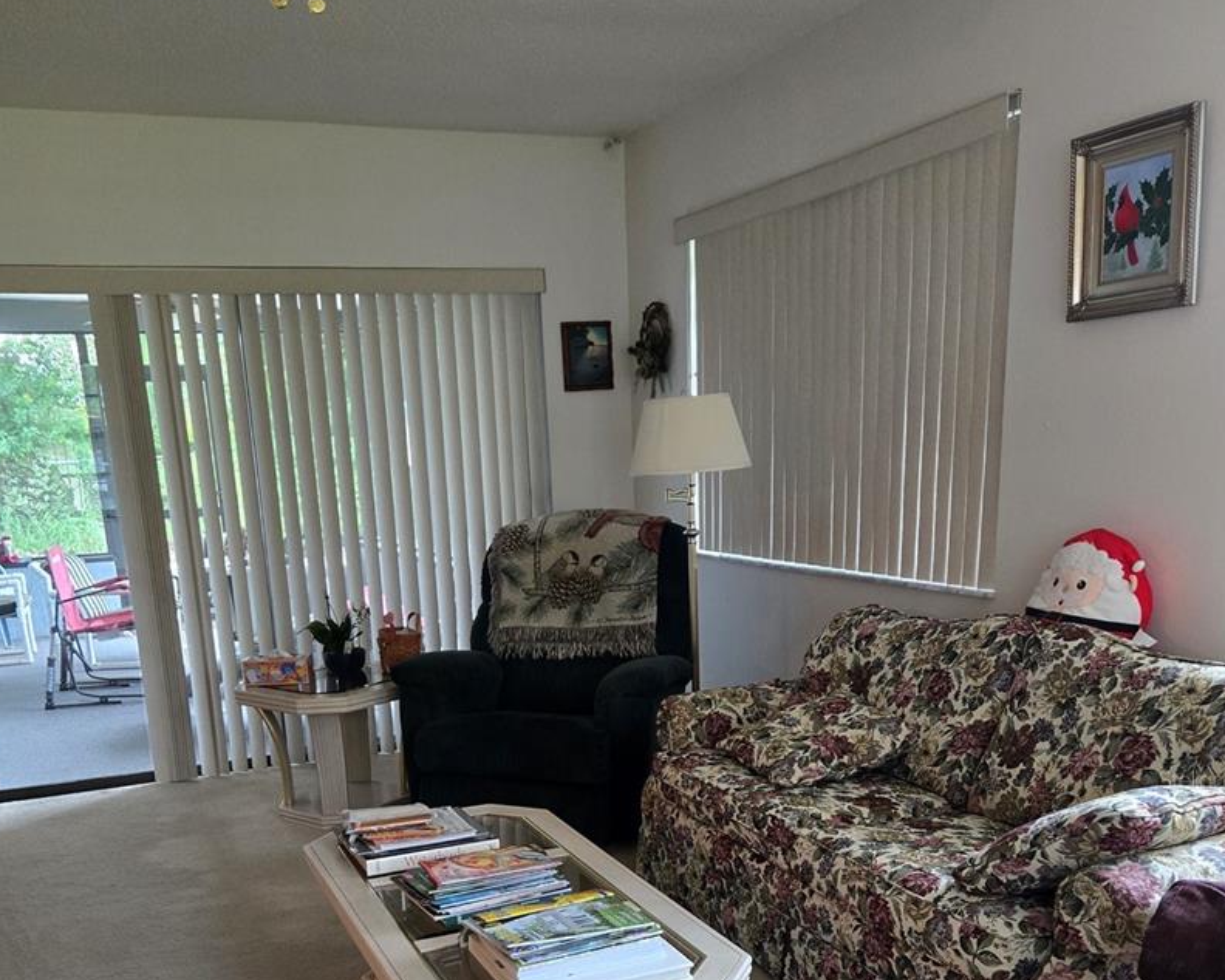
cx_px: 572
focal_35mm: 34
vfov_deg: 41.6
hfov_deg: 52.8
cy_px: 779
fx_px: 1233
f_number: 1.8
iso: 800
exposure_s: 1/120
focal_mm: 5.4
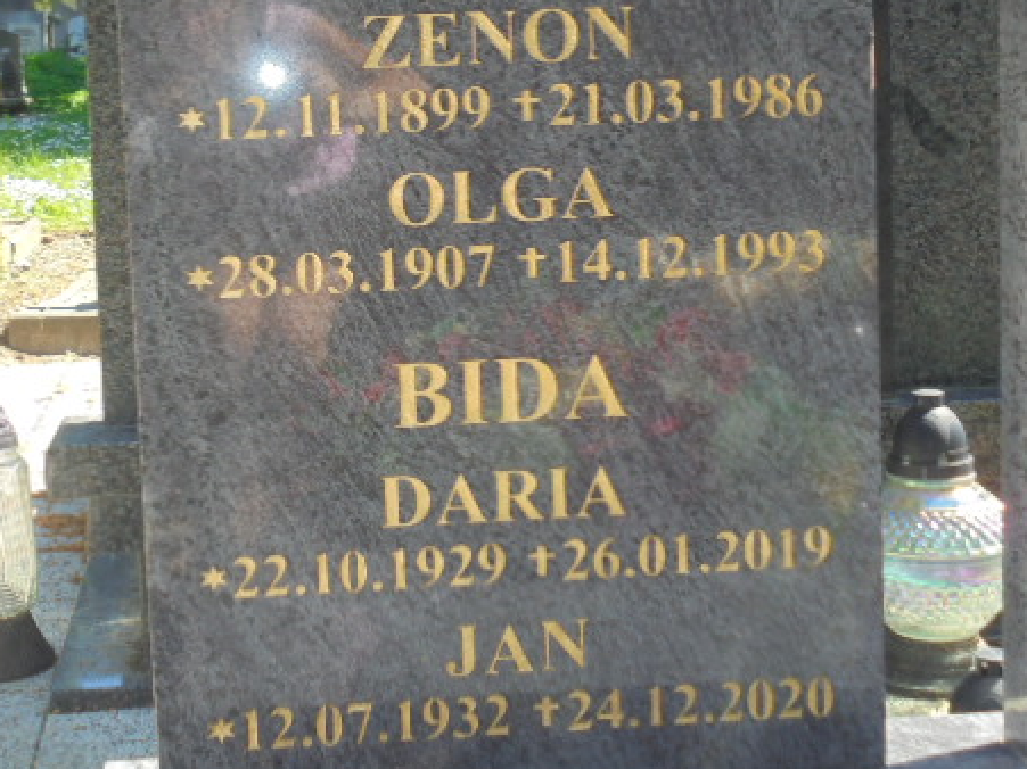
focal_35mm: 61
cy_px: 234
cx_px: 344
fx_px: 1809
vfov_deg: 23.9
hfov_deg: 31.4
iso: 100
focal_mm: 7.8
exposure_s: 1/125
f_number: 4.5
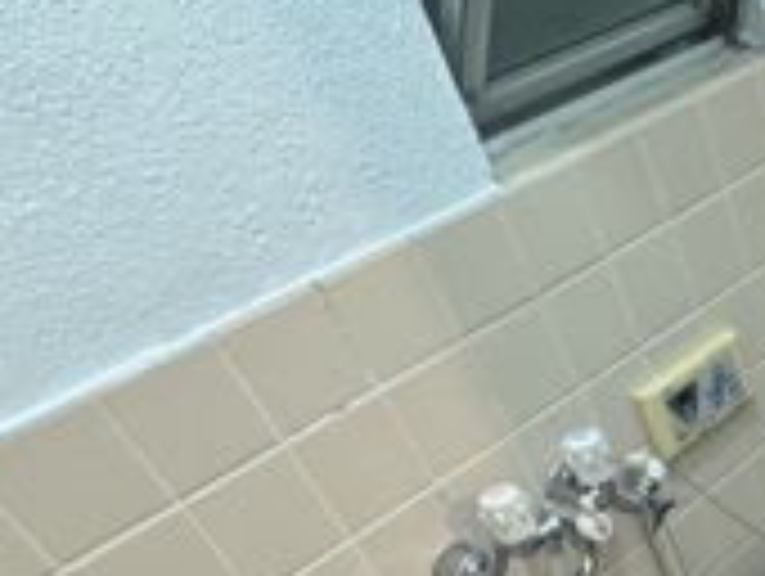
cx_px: 936
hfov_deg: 33.1
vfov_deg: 26.2
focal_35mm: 46
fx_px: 1018
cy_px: 774
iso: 400
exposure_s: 1/60
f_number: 2.2
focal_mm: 2.22
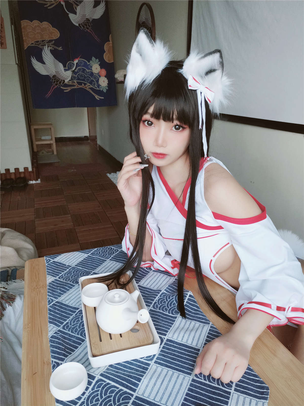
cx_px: 152
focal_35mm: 25
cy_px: 203
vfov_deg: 69.4
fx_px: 293
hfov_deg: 54.9
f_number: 1.8
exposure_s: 1/33
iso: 64
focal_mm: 4.36
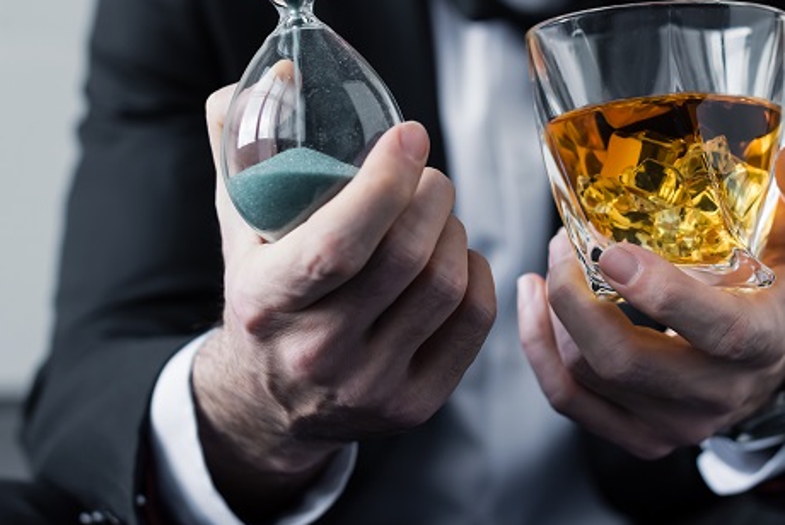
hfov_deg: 25.1
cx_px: 560
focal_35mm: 80
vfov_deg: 17.0
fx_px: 1747
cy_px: 131
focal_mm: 50
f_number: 3.5
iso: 400
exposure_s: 1/200
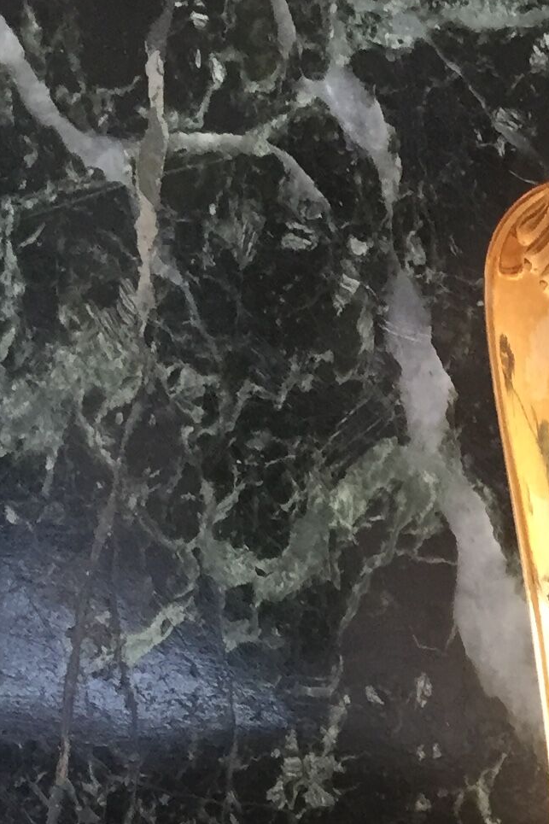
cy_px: 1167
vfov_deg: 18.2
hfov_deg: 12.3
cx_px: 974
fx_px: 2334
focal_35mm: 102
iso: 160
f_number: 2.2
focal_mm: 4.15
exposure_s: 1/33
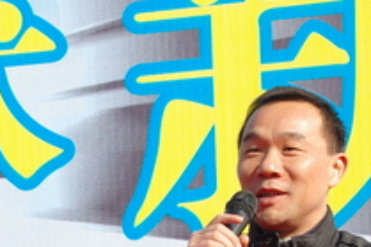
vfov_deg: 5.8
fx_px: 2420
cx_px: -115
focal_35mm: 235
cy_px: 331
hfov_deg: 8.6
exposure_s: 1/250
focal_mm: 32.5
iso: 125
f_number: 5.6
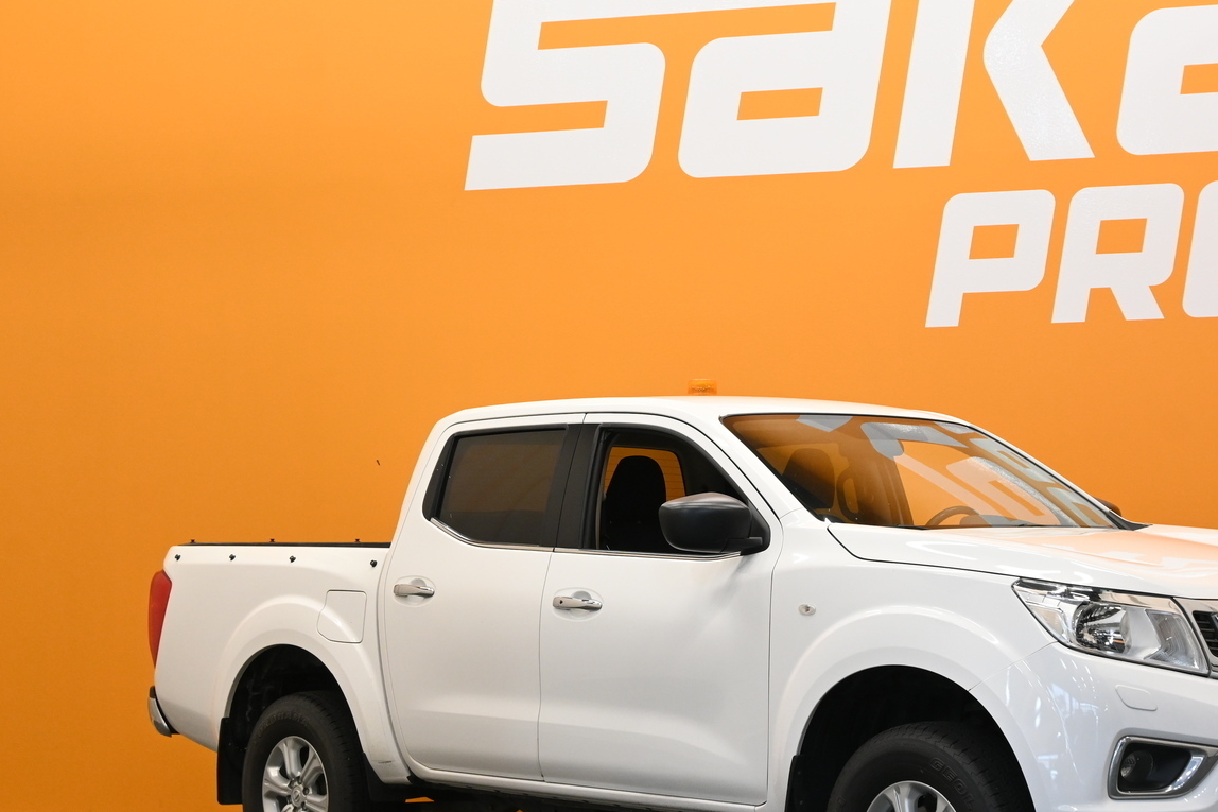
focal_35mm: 72
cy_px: 443
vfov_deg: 18.9
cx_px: 773
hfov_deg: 28.0
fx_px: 2435
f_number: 6.3
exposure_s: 1/50
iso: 900
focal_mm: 34
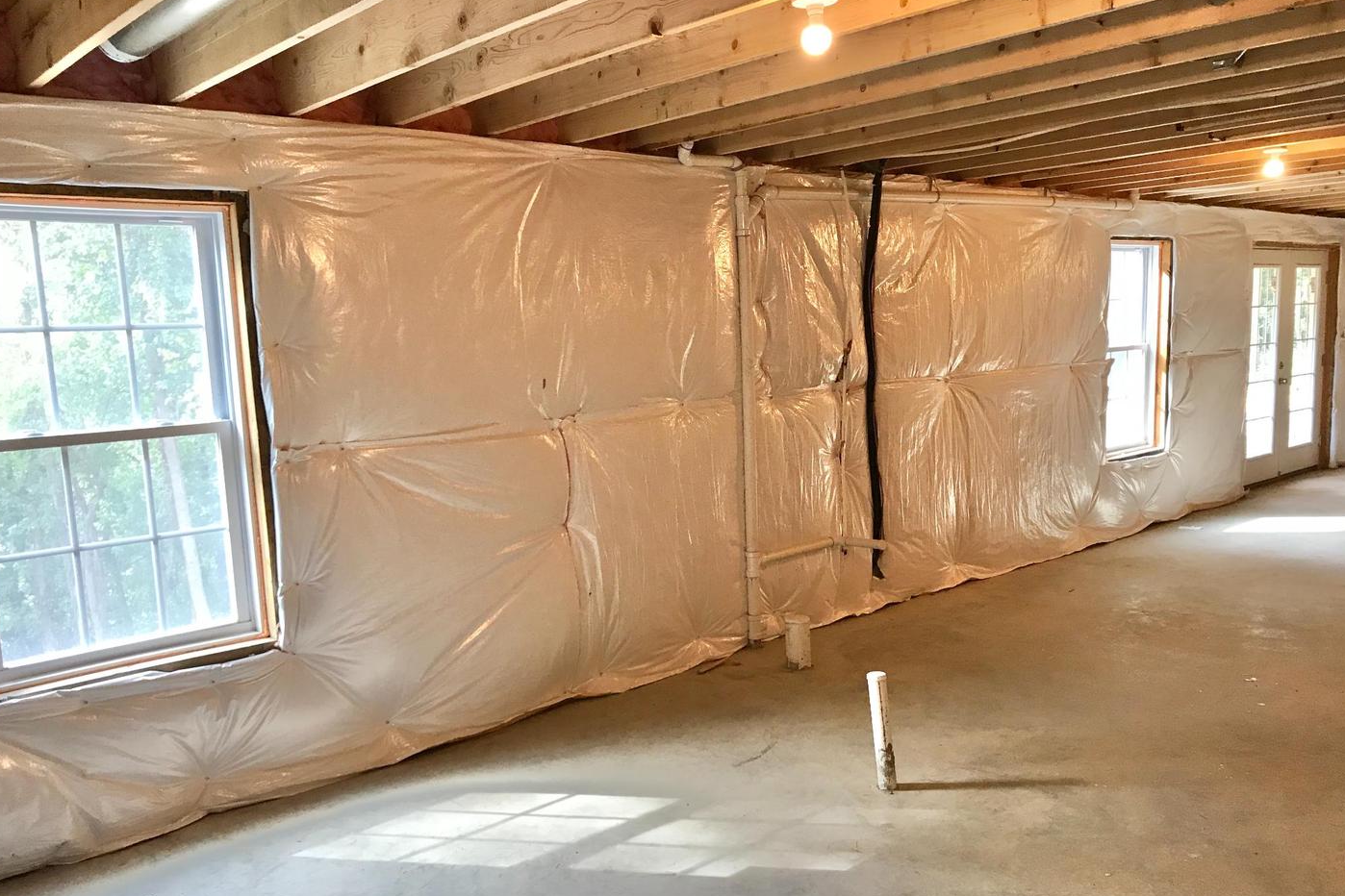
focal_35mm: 30
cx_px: 665
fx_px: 1121
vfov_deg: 43.5
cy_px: 512
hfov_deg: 61.9
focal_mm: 3.99
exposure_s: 1/30
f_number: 1.8
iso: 32
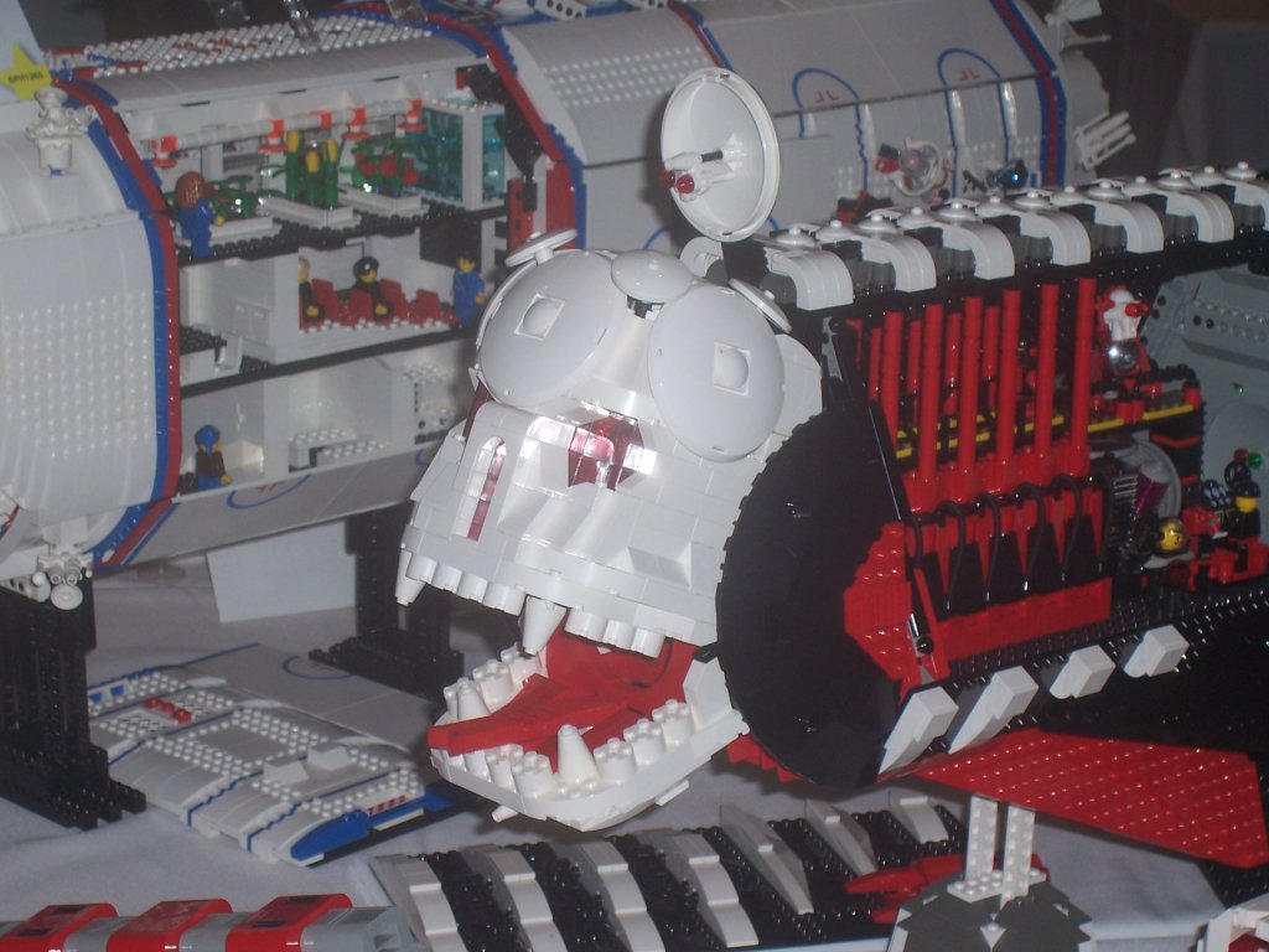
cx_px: 634
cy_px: 476
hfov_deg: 19.3
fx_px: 3739
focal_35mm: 102
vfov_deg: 14.5
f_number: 4.6
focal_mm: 16.8
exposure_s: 1/90
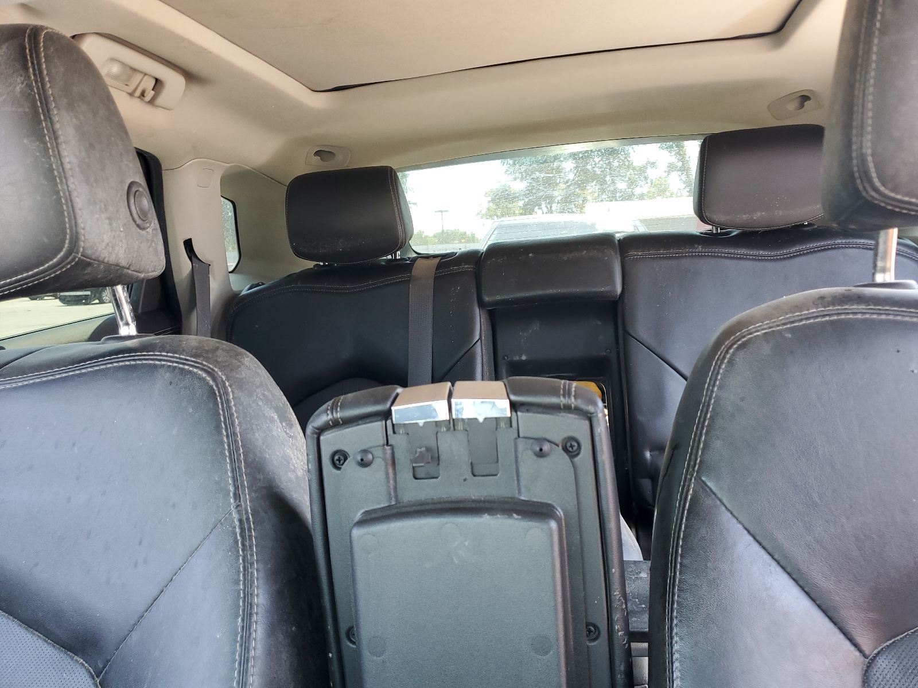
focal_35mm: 26
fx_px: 690
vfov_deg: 53.1
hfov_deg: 67.3
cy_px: 344
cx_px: 459
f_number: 1.5
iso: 61
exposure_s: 1/60.2
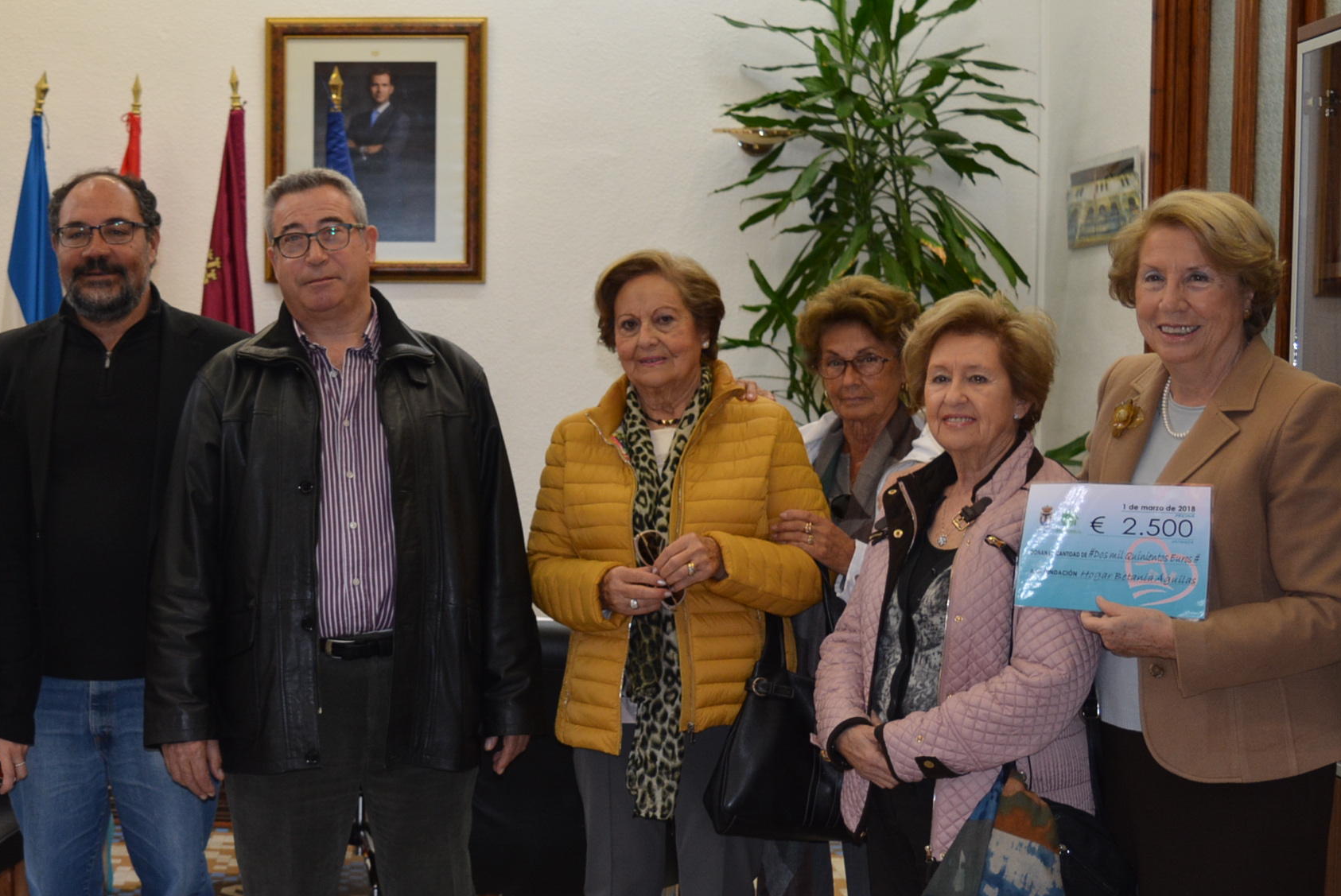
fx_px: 2083
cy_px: 471
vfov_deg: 24.3
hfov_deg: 34.8
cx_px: 319
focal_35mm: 56
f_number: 3.8
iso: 400
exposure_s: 1/100
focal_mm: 21
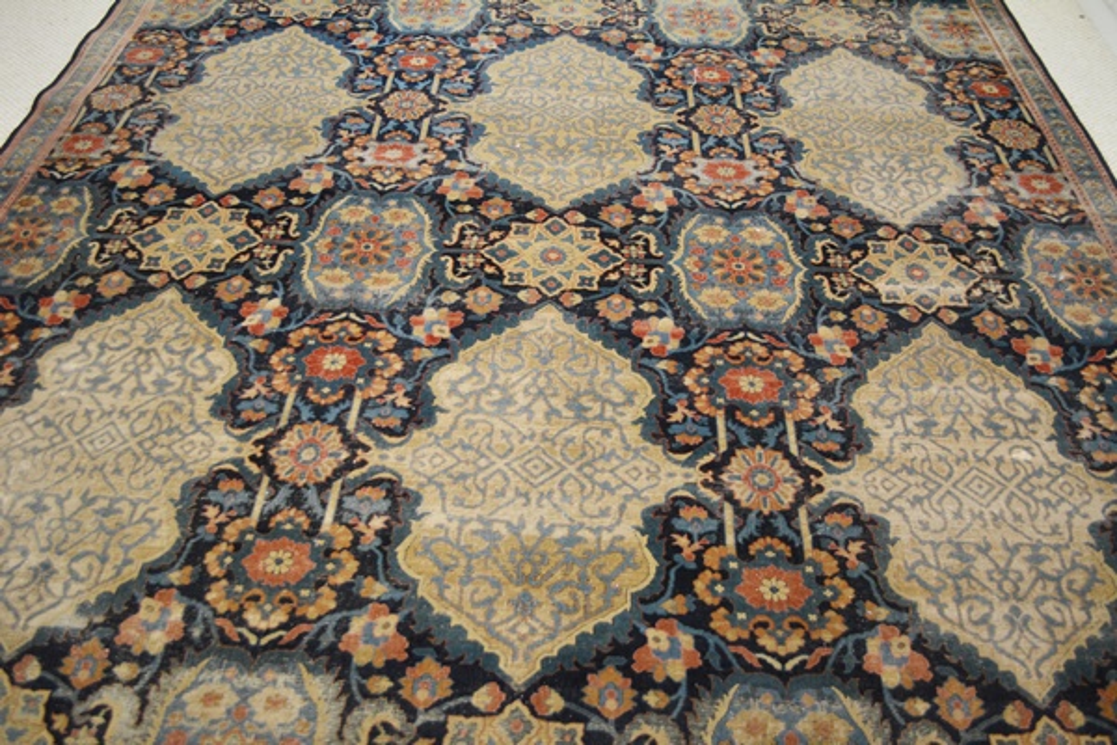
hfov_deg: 61.9
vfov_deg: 43.6
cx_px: 558
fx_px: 931
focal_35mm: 30
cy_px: 372
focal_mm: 20
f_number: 3.8
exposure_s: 1/30
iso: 800
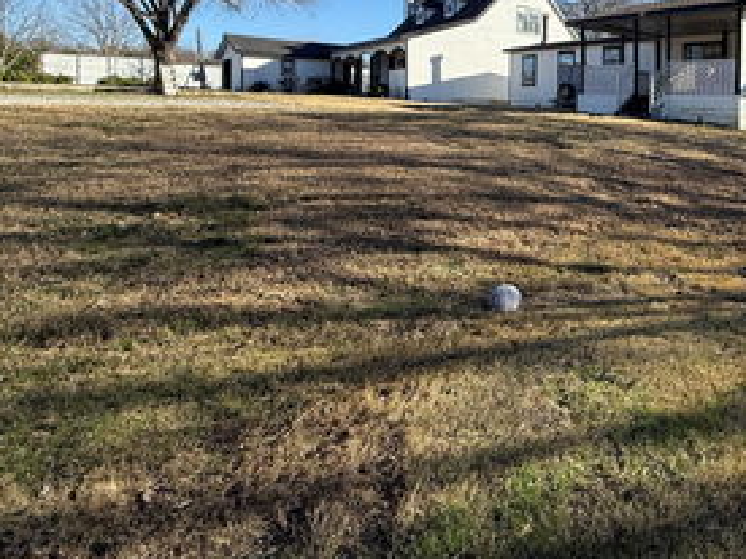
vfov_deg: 50.4
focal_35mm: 26
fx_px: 560
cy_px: 127
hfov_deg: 58.1
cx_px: 665
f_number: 2.2
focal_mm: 2.22
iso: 64
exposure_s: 1/1572
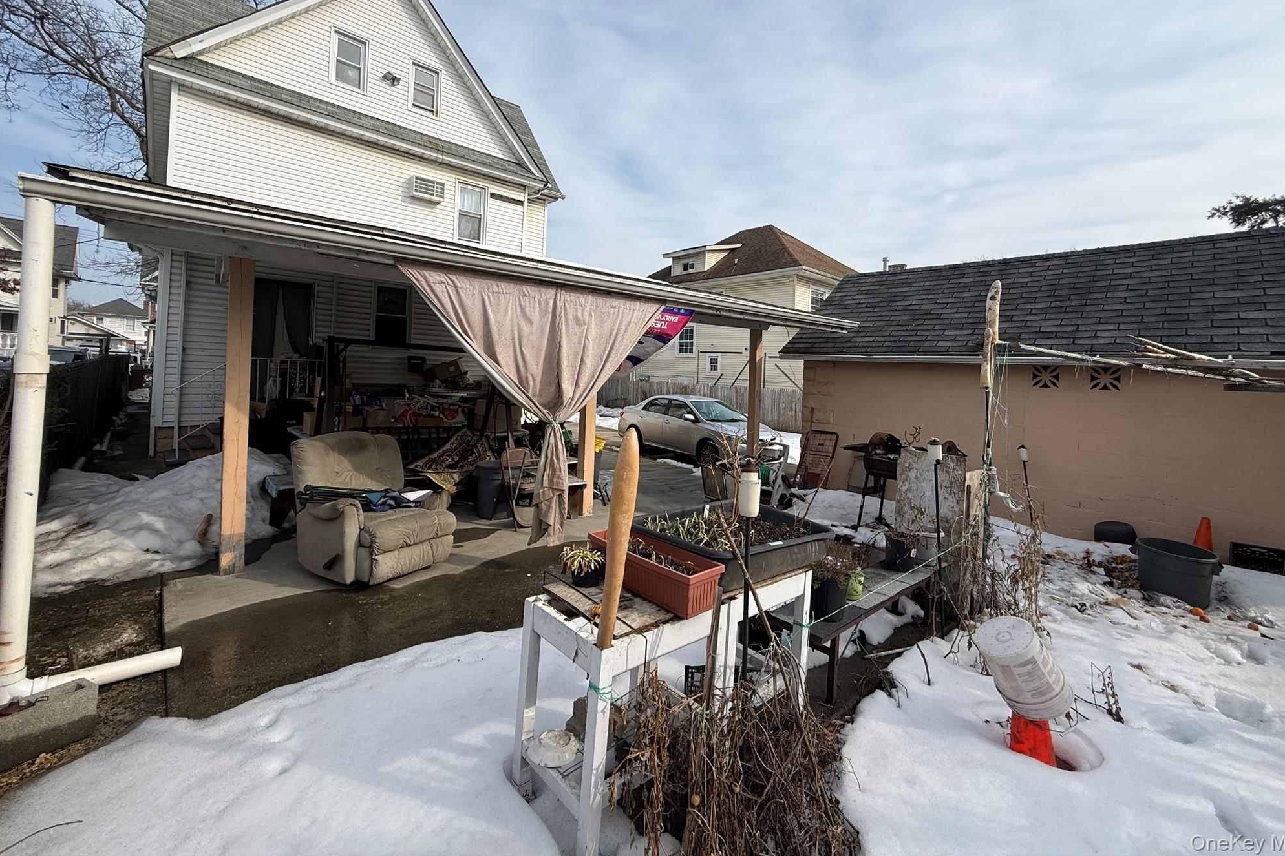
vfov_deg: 76.8
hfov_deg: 100.4
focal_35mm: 15
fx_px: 535
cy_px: 362
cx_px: 659
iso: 50
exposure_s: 1/1848
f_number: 2.2
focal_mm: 2.22
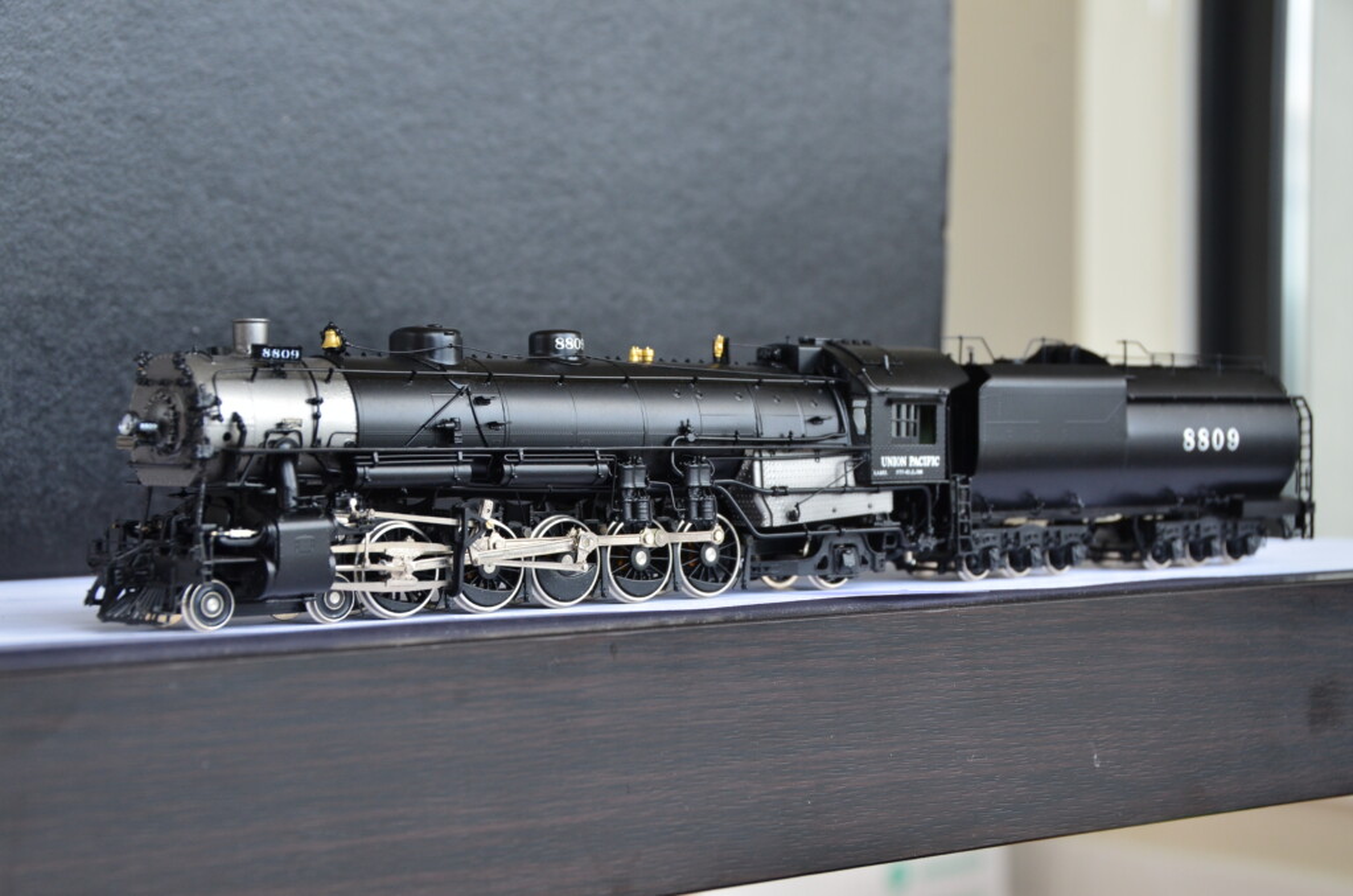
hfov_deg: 27.0
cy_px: 448
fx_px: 2813
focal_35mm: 75
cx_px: 676
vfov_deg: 18.1
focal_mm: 50
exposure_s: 1/60
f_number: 8
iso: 450
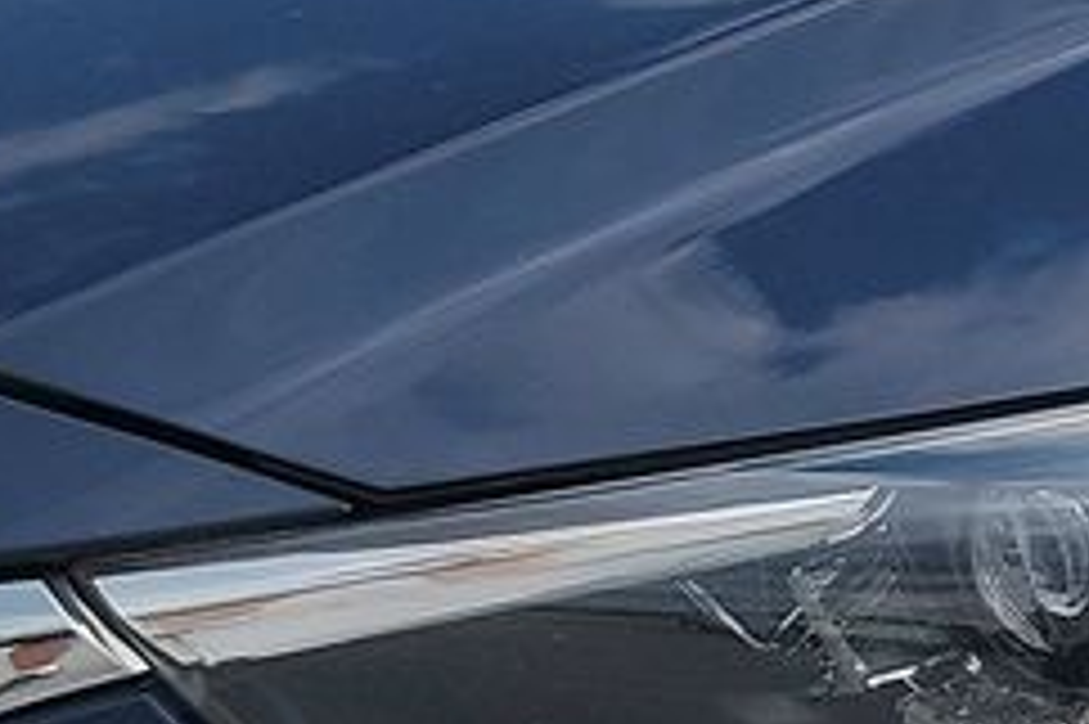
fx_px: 4988
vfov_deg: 8.3
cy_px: 166
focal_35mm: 165
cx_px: 1310
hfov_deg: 12.2
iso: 50
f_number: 1.8
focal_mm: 6.7
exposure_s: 1/600
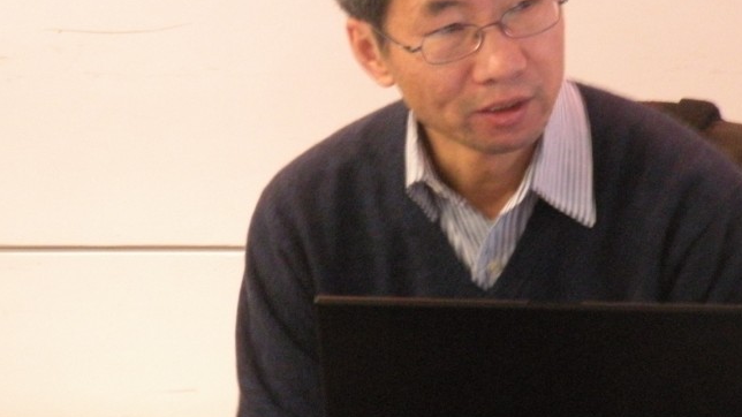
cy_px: 181
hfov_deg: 13.3
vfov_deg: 7.5
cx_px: 477
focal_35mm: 161
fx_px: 3167
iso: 663
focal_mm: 16.4
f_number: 4
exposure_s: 1/8
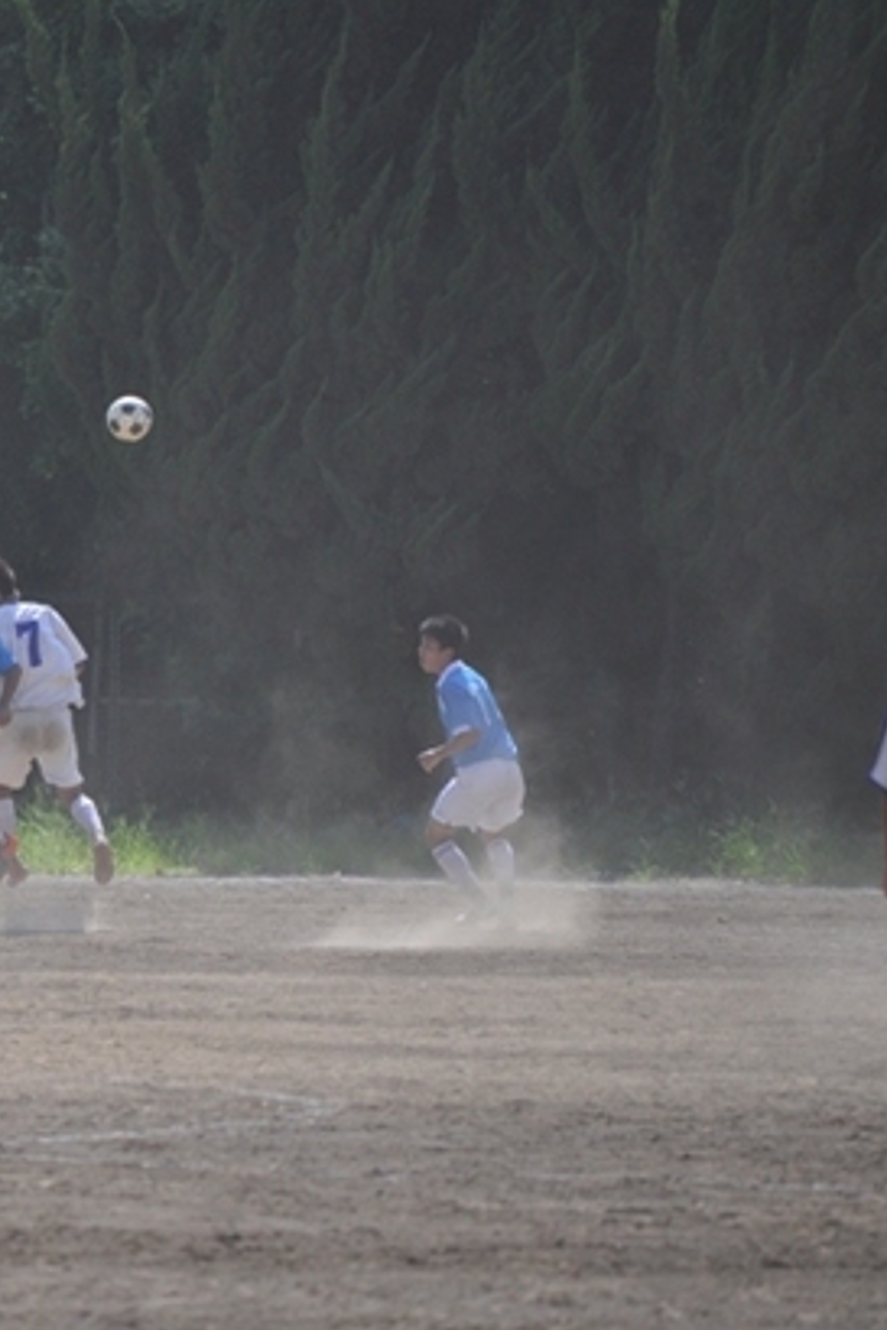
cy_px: 665
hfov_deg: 3.0
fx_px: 16764
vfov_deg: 4.5
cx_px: 3
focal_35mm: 454
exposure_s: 1/1250
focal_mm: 200
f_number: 5.6
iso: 400
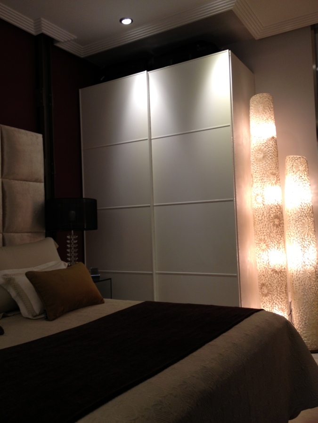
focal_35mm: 35
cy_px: 212
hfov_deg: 40.7
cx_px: 159
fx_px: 429
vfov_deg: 52.6
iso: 50
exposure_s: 1/25
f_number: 2.4
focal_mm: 4.28
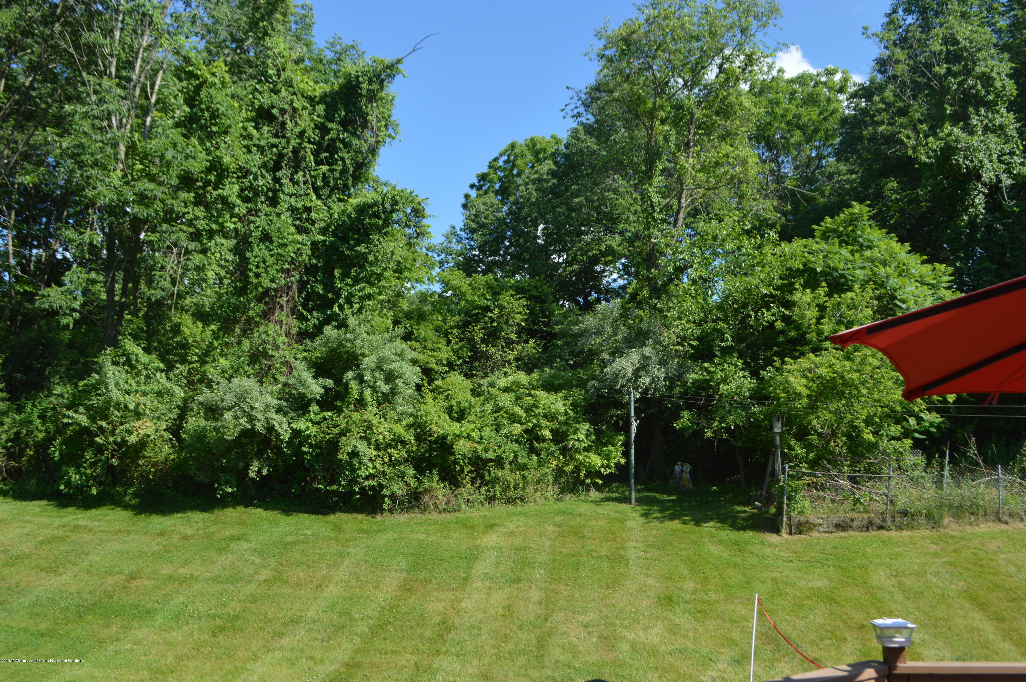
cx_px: 513
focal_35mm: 30
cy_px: 341
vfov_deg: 43.5
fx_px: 854
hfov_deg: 62.0
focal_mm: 20
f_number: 6.3
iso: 100
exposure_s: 1/160
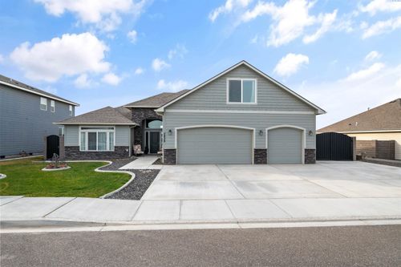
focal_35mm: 18
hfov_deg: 88.5
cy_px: 134
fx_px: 206
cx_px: 200
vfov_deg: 65.9
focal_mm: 18.5
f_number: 8
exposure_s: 1/100
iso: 320
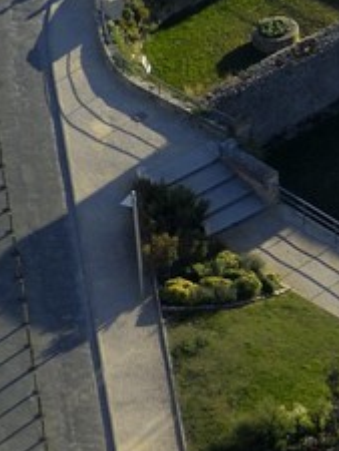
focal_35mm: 717
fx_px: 9353
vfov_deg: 2.8
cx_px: 1539
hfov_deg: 2.0
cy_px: 66
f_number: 5
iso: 100
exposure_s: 1/350
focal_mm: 70
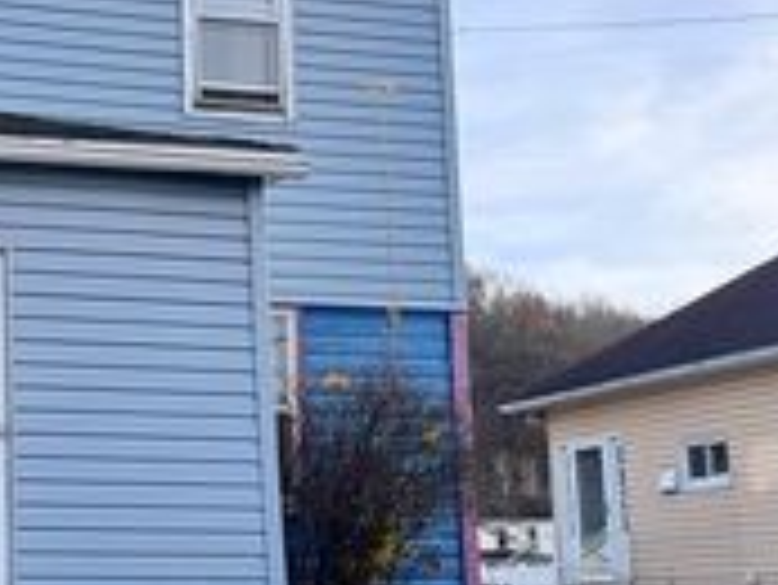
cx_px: -36
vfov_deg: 19.7
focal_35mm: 75
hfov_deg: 24.5
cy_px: 308
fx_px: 1687
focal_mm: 5.7
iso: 50
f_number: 1.5
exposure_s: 1/1808
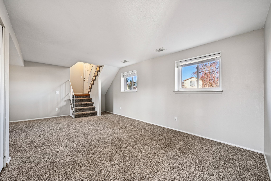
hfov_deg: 104.3
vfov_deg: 81.2
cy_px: 90
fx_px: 105
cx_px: 136
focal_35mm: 14
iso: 400
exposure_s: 1/10
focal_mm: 14
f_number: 11
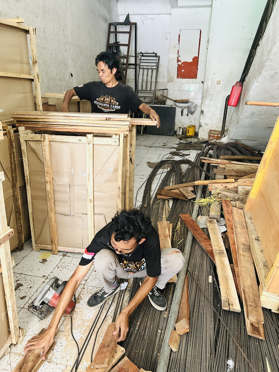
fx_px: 279
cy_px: 186
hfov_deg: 53.1
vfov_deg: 67.3
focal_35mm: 26
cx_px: 140
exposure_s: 1/60
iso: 500
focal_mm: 5.7
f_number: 1.5
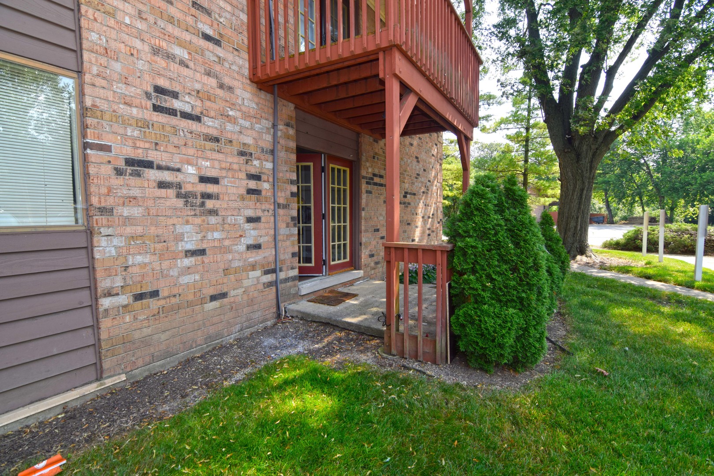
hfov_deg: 95.0
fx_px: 327
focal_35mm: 16
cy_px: 238
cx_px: 357
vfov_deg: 72.1
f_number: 5.6
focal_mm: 11
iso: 160
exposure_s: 1/125
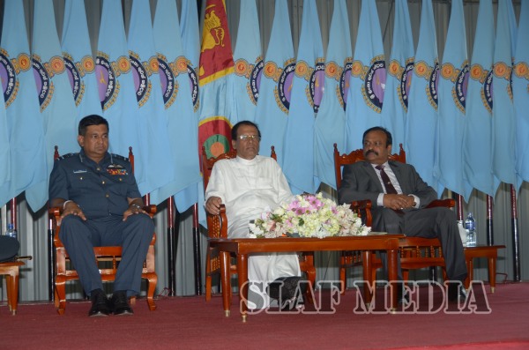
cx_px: 264
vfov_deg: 18.1
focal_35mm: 75
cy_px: 175
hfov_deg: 27.1
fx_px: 1099
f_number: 4.8
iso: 320
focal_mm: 50
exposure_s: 1/160
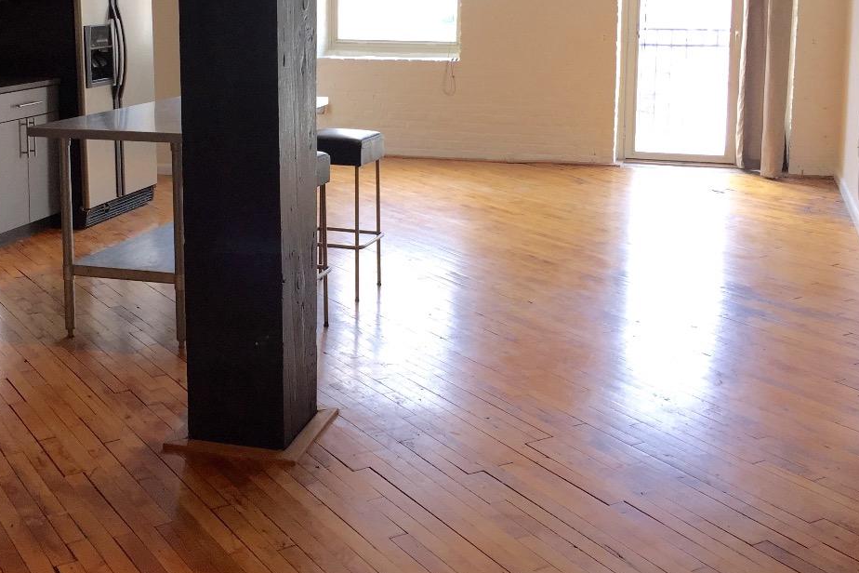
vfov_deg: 28.1
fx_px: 1121
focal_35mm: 47
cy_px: 129
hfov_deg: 41.6
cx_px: 313
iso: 64
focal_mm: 4.15
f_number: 2.2
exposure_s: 1/120
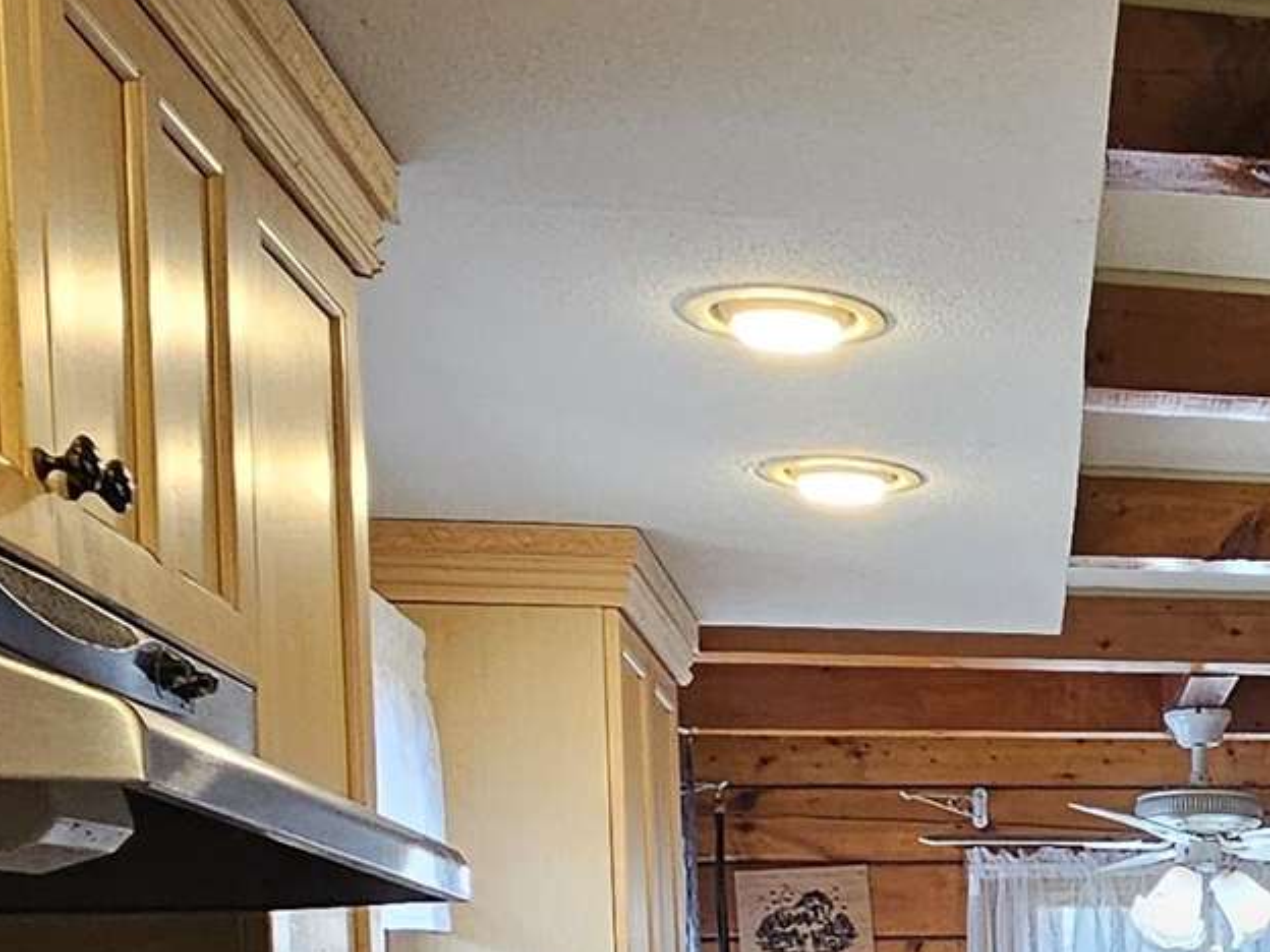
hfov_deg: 26.2
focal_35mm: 64
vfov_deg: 21.2
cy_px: 1172
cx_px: 1614
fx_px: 2348
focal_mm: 2.2
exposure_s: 1/60
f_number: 2.2
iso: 160
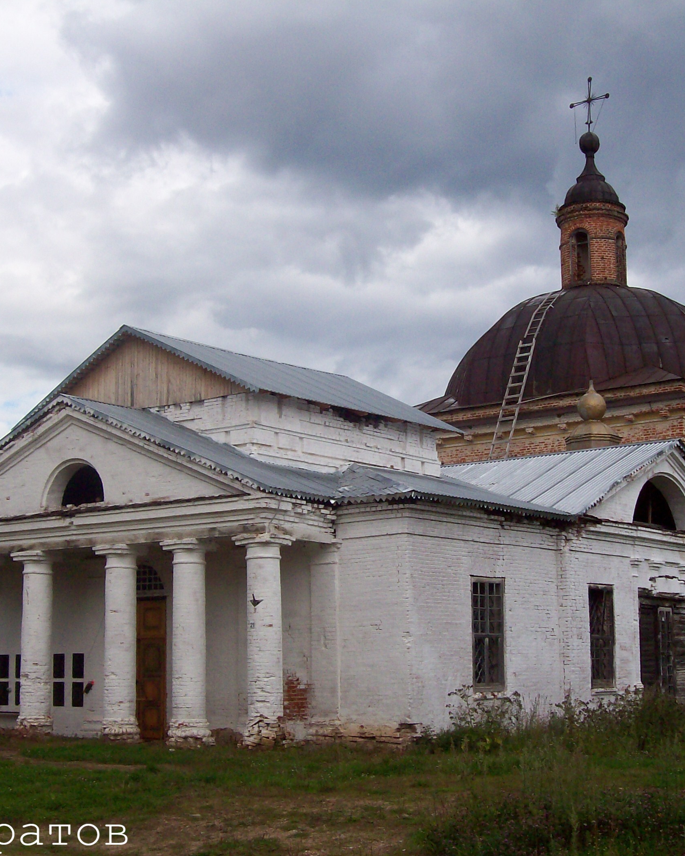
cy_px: 426
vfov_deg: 32.0
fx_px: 1495
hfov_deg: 25.8
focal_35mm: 59
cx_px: 385
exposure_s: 1/399
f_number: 5.4
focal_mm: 7.6
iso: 80
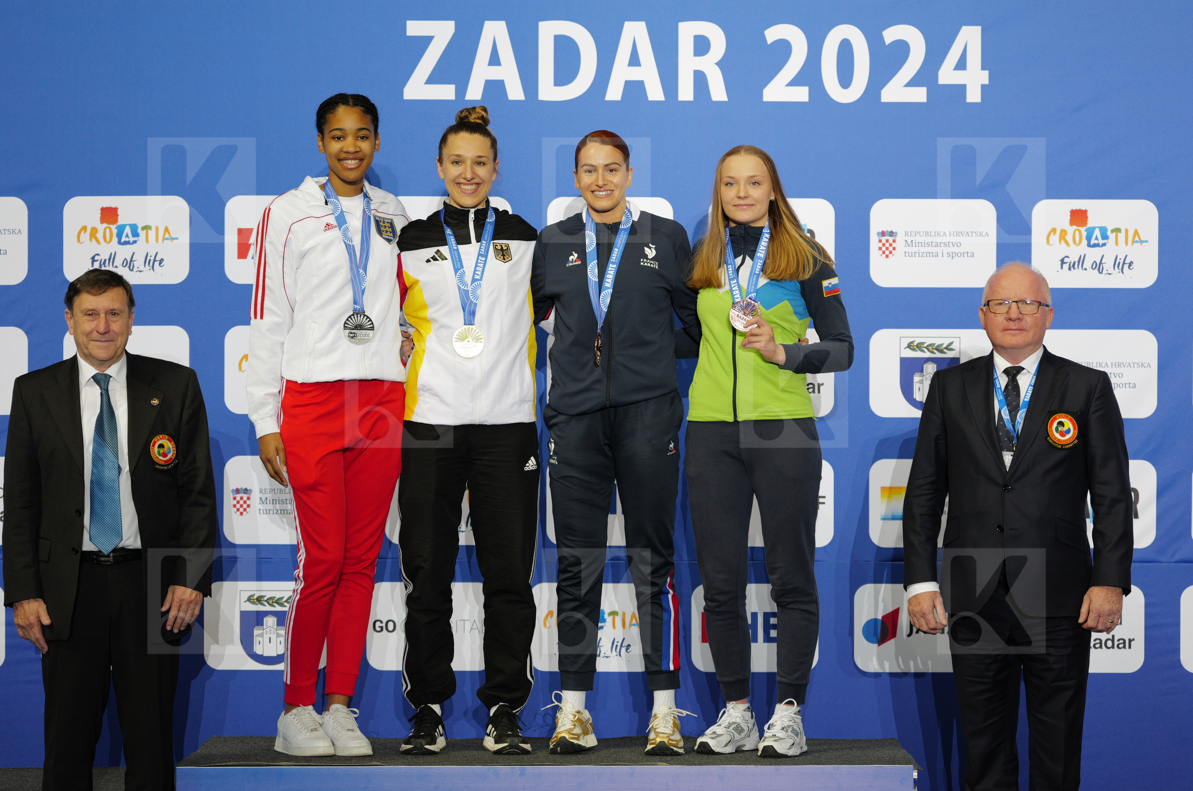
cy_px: 396
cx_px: 596
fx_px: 3805
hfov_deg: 17.8
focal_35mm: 115
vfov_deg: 11.9
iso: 800
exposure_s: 1/250
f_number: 2.8
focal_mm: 115
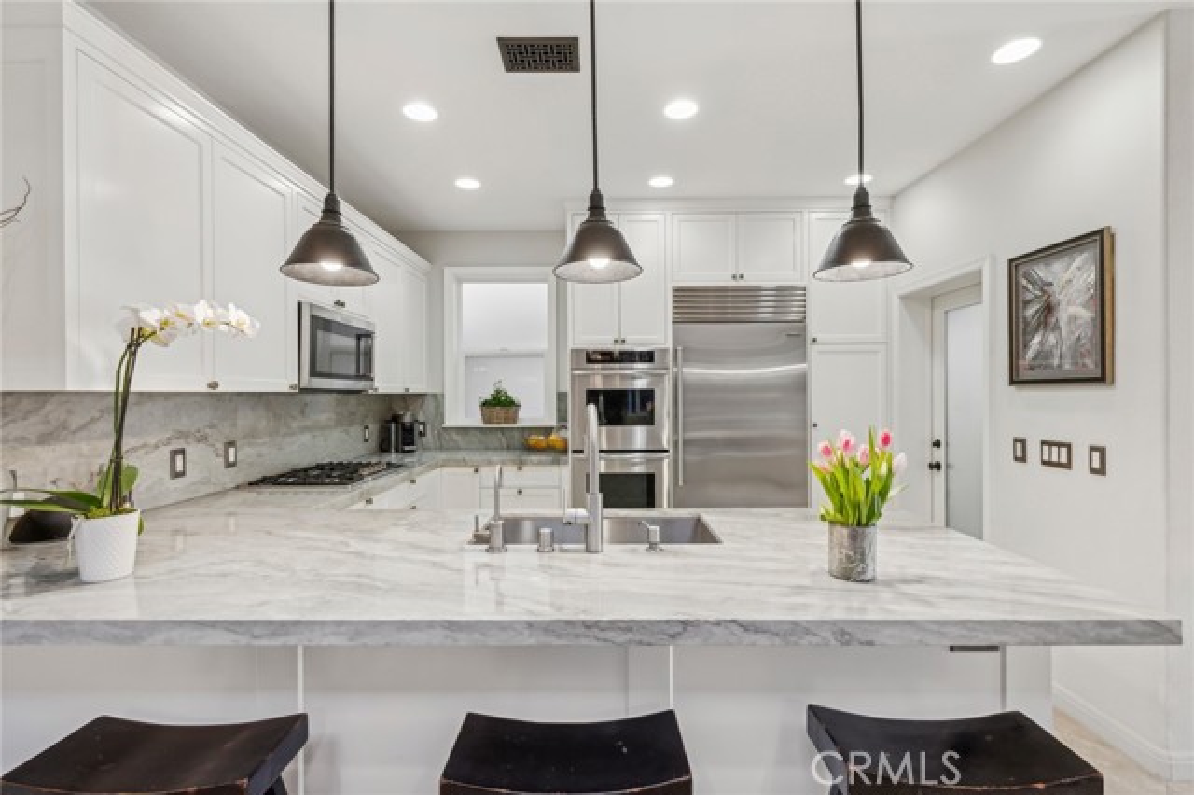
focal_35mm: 16
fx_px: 530
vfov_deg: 73.7
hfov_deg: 96.8
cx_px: 597
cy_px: 398
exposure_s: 1/6
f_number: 9
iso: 200
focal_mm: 16
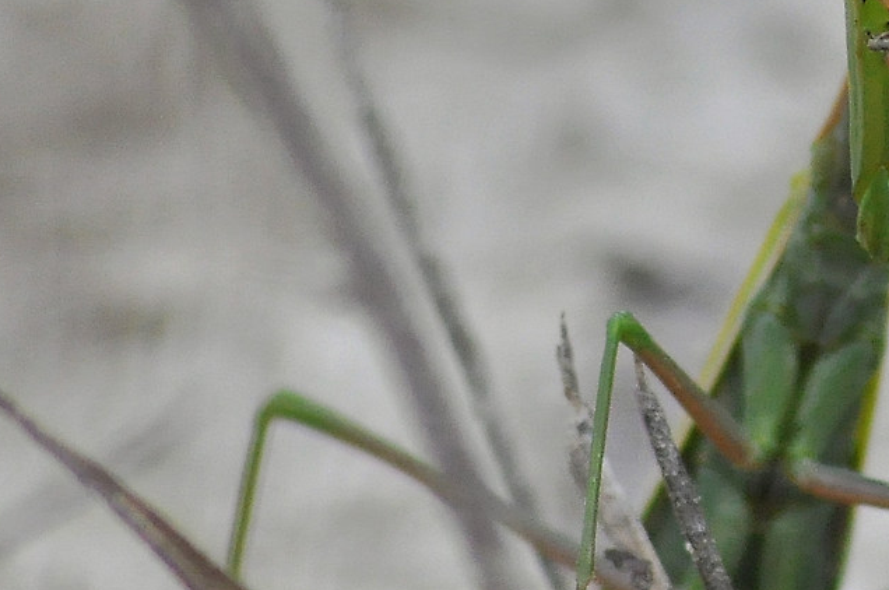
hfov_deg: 1.2
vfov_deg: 0.8
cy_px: 190
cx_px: 1022
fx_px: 41892
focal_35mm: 1699
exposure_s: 1/800
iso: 800
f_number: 8
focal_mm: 300
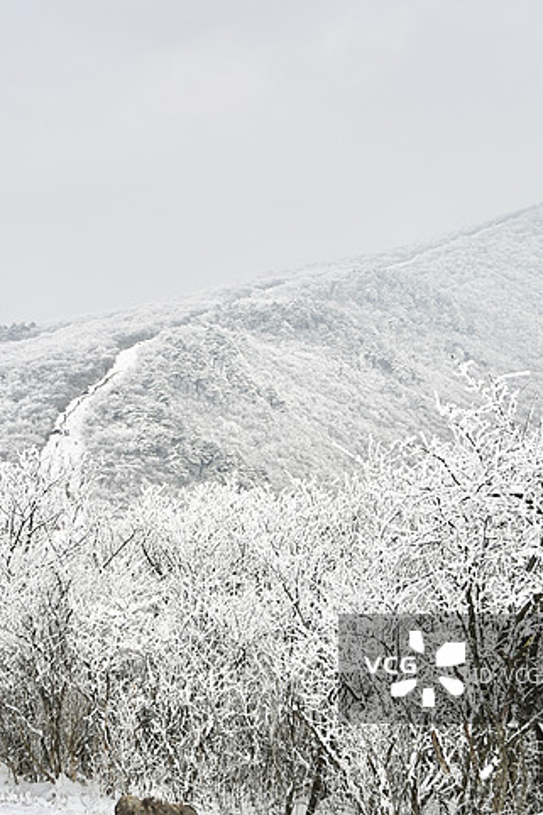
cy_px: 352
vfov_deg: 29.5
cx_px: 265
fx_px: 1549
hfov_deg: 19.9
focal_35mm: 68
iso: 100
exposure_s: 1/1250
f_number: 3.8
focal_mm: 27.5
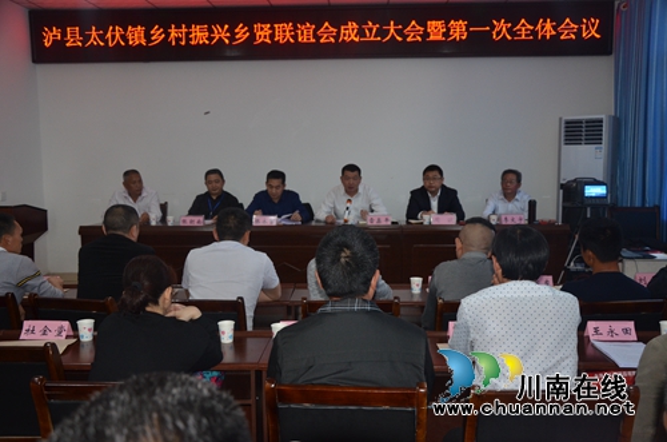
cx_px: 334
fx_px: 610
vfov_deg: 39.8
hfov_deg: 57.3
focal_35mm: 33
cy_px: 221
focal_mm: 22
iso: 800
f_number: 3.8
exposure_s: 1/60
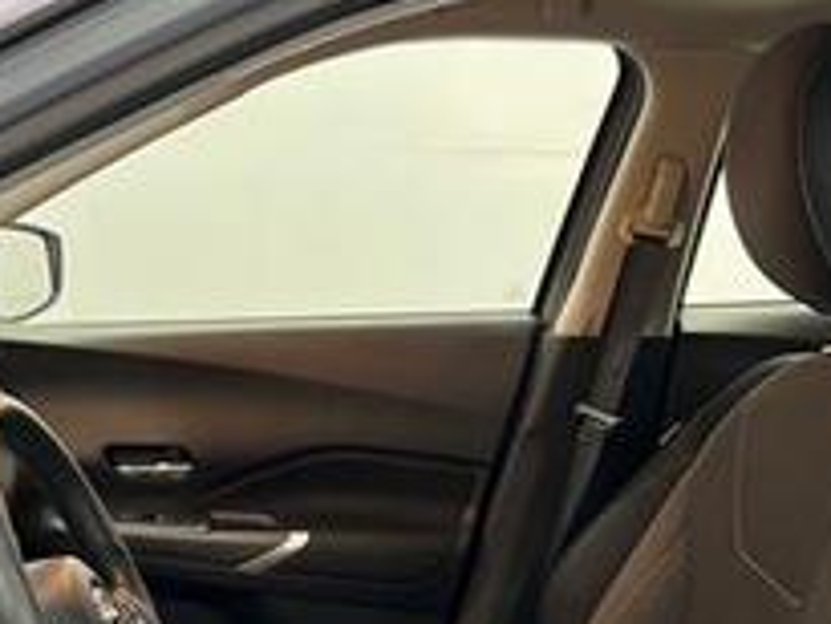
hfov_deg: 30.2
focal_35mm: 64
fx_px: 1537
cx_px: 357
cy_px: 665
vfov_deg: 21.9
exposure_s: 1/40
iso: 500
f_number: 1.5
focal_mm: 5.7
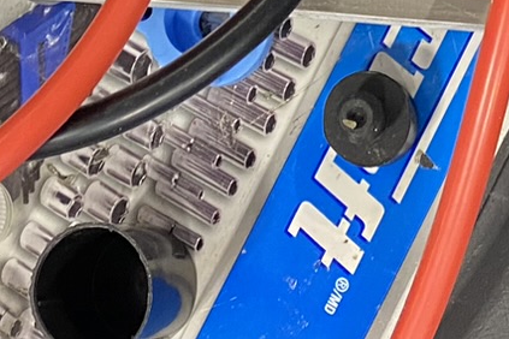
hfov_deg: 15.6
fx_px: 1852
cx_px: 288
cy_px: -352
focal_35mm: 131
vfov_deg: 9.7
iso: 200
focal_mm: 4.25
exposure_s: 1/60
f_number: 1.8
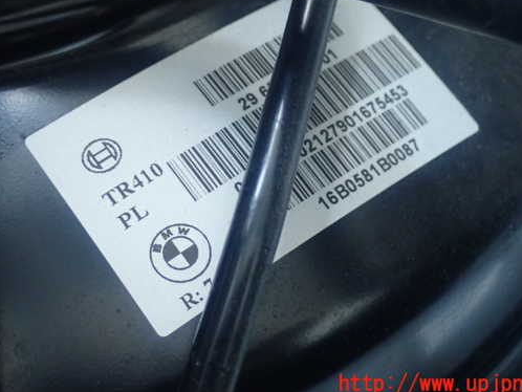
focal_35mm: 59
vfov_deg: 24.8
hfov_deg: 32.7
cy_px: 161
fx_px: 890
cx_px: 261
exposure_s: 1/50
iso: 500
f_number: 3.2
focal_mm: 8.99
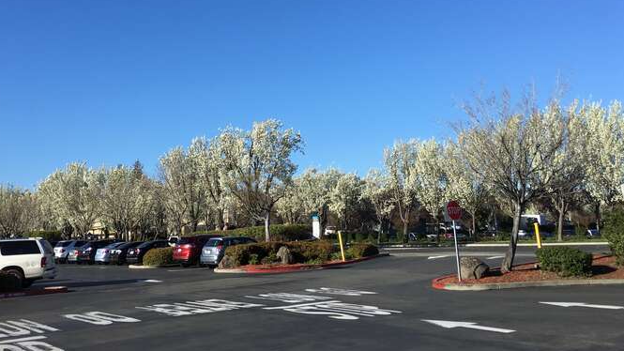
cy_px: 80
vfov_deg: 30.6
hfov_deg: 52.6
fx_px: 629
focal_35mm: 38
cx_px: 270
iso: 25
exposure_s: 1/1326
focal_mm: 4.15
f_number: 2.2
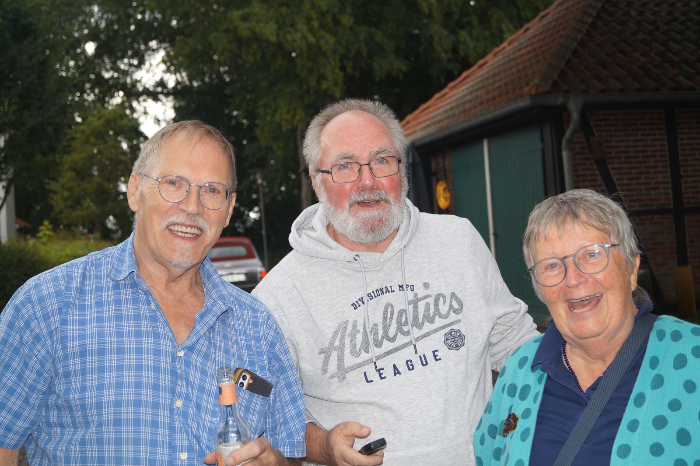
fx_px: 1020
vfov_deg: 25.7
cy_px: 233
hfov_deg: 37.9
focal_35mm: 52
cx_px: 350
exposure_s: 1/160
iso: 200
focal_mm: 35
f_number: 4.5
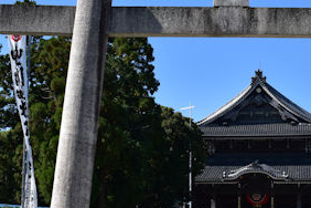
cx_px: 233
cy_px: 124
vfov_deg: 17.3
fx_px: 682
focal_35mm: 79
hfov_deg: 25.4
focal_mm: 22
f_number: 9
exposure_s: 1/320
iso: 200
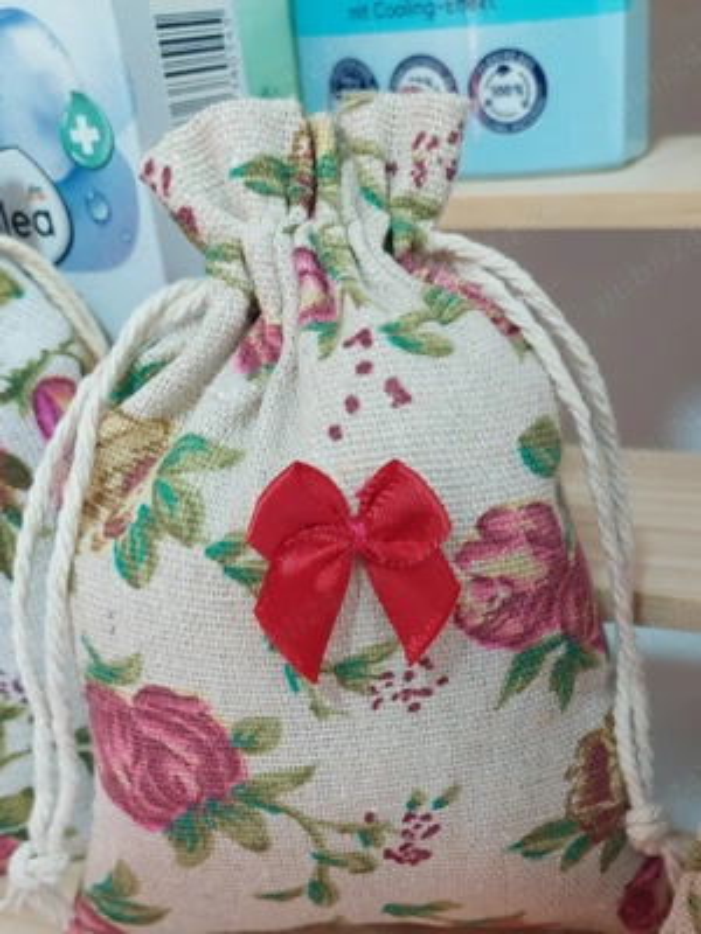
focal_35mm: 25
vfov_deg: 69.4
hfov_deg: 54.9
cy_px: 467
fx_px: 675
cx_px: 350
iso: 160
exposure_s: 1/50
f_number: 1.8
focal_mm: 5.23
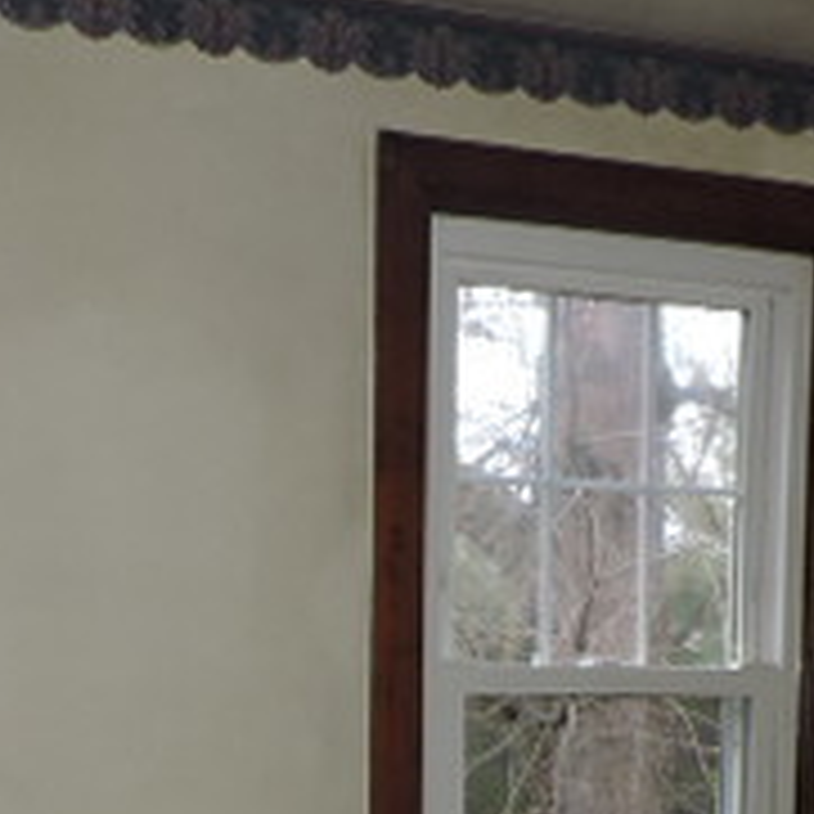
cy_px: 962
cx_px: 342
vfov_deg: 21.5
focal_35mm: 75
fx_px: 1995
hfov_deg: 23.0
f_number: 3
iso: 200
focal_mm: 4.3
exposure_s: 1/30
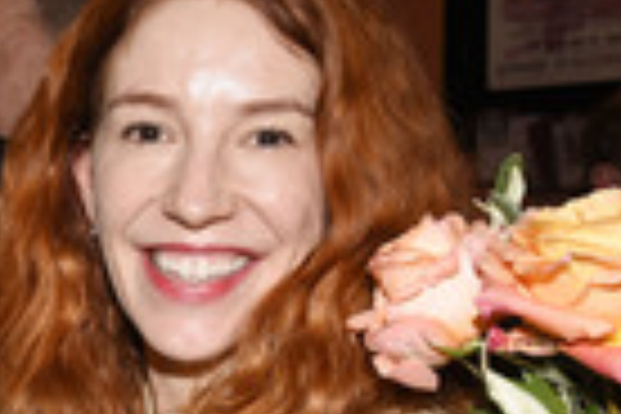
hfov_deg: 18.8
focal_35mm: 101
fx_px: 1742
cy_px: 324
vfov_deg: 13.5
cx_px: -173
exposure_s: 1/100
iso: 1250
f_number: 6.3
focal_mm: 31
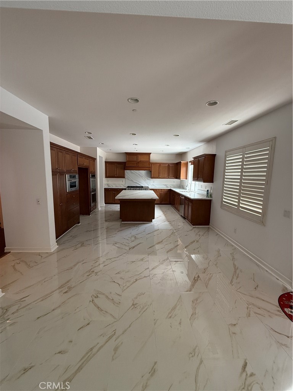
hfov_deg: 85.7
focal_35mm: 14
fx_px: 158
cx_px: 146
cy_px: 196
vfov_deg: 102.1
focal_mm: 2.22
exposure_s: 1/99
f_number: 2.2
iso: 160
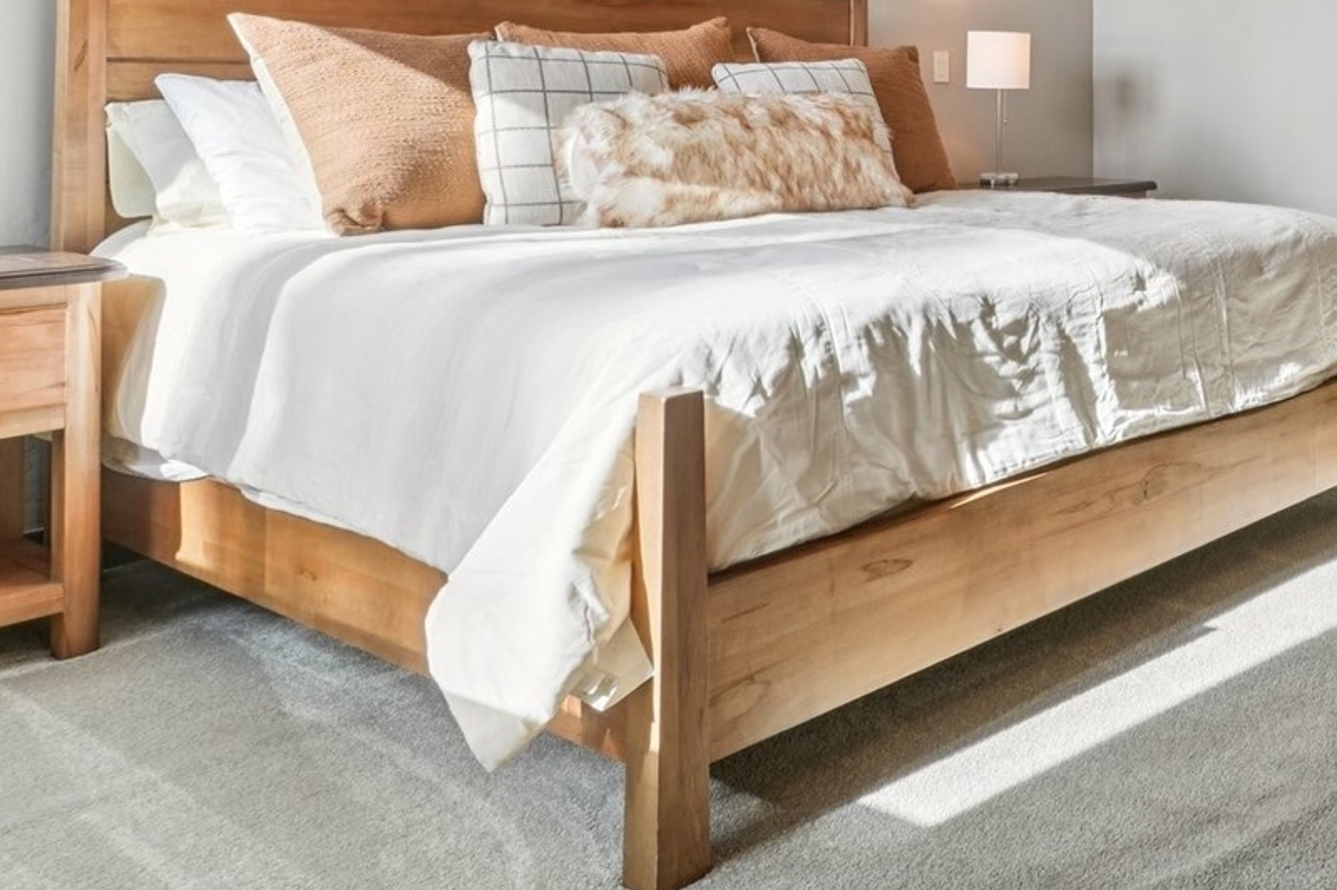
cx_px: 1390
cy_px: 105
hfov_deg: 44.6
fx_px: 1302
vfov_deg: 35.7
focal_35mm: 35
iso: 100
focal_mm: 11
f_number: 8
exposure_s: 1/30
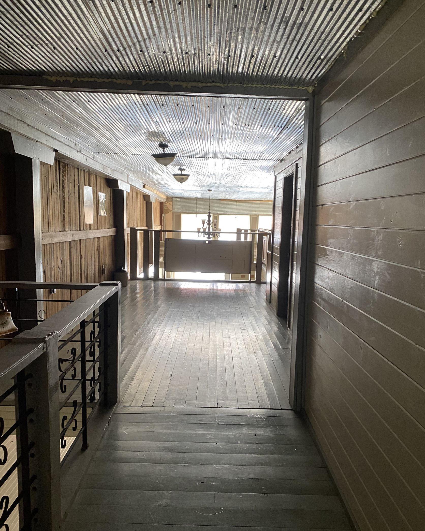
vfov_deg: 62.1
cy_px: 291
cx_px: 215
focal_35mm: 28
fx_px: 440
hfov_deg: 51.5
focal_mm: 4.25
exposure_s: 1/60
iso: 125
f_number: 1.8
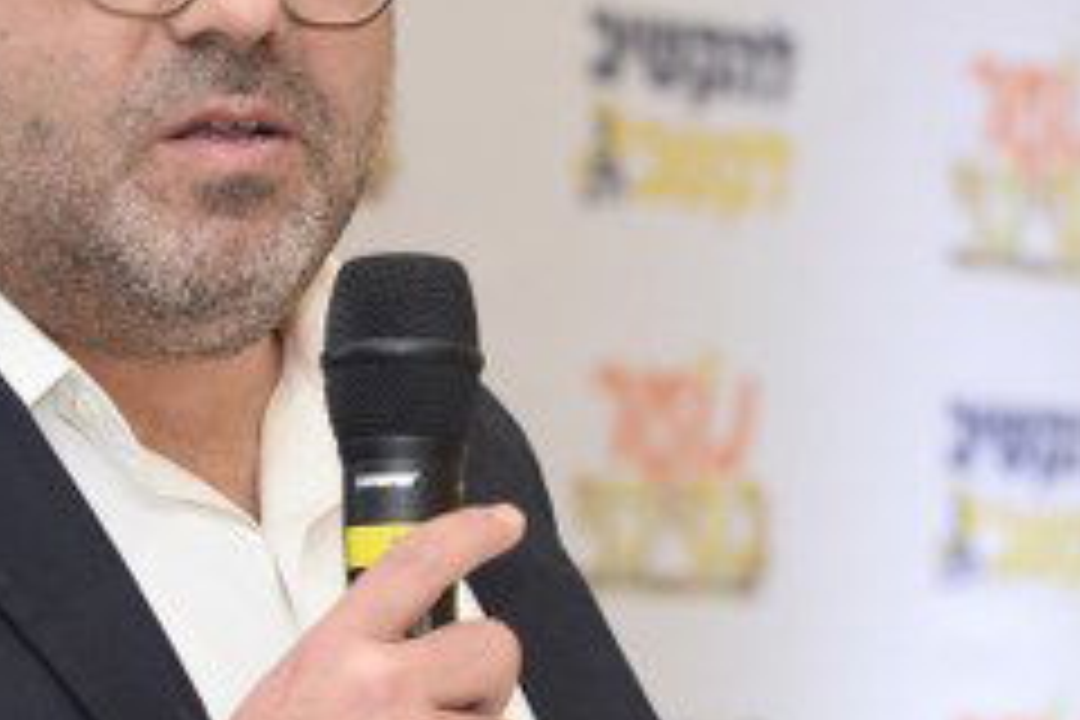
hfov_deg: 6.2
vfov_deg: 4.1
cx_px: 194
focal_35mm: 333
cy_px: 385
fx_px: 9989
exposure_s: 1/160
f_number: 5
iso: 1600
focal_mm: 100
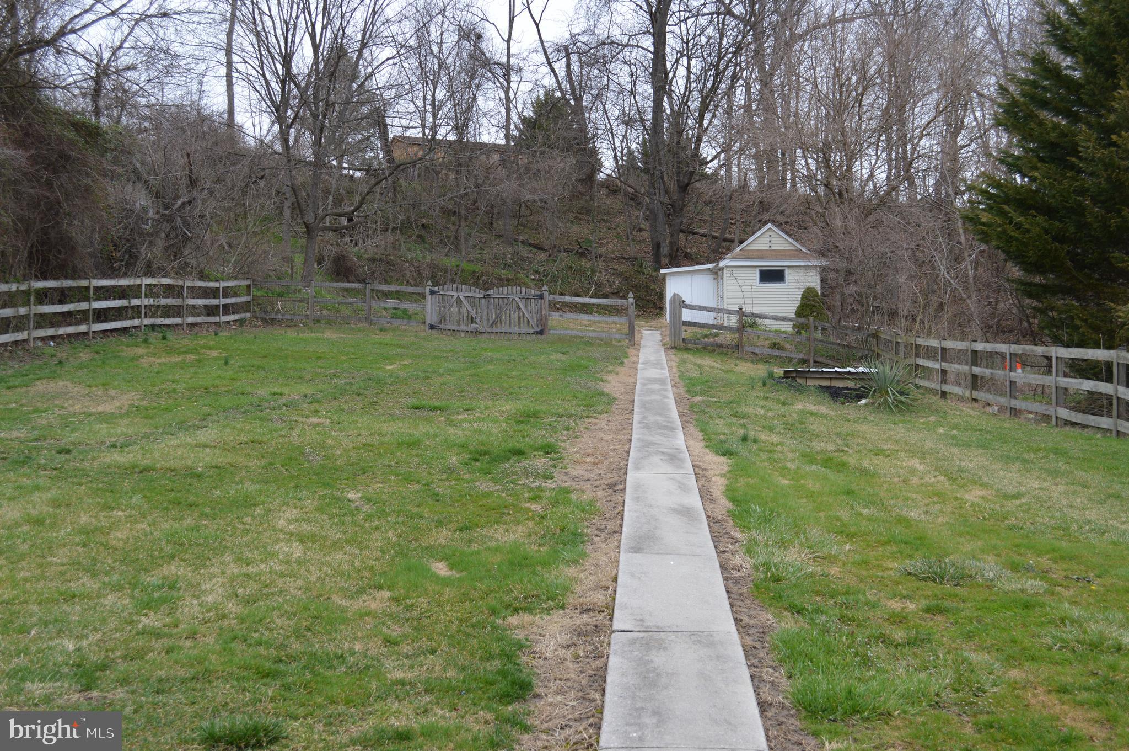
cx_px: 564
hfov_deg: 49.6
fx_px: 1222
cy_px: 376
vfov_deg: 34.1
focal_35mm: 39
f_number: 5.6
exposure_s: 1/125
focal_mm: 26
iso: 220
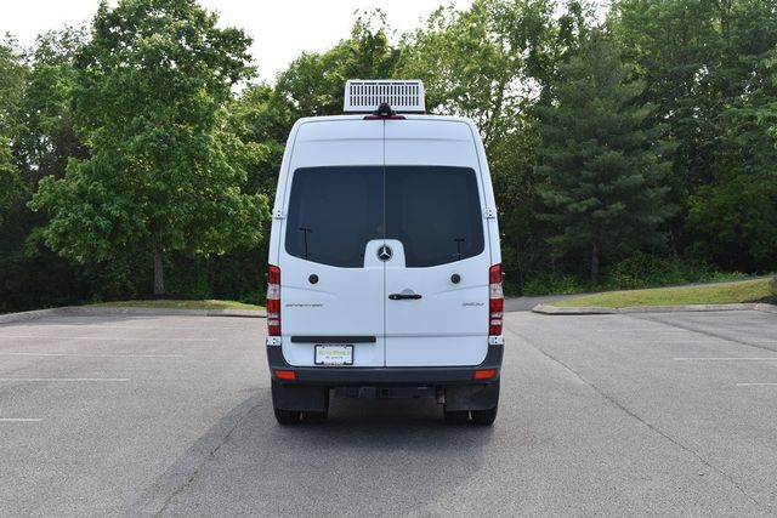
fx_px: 907
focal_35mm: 42
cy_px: 259
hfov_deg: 46.4
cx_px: 388
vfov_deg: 31.9
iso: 180
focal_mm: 28
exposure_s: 1/250
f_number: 8
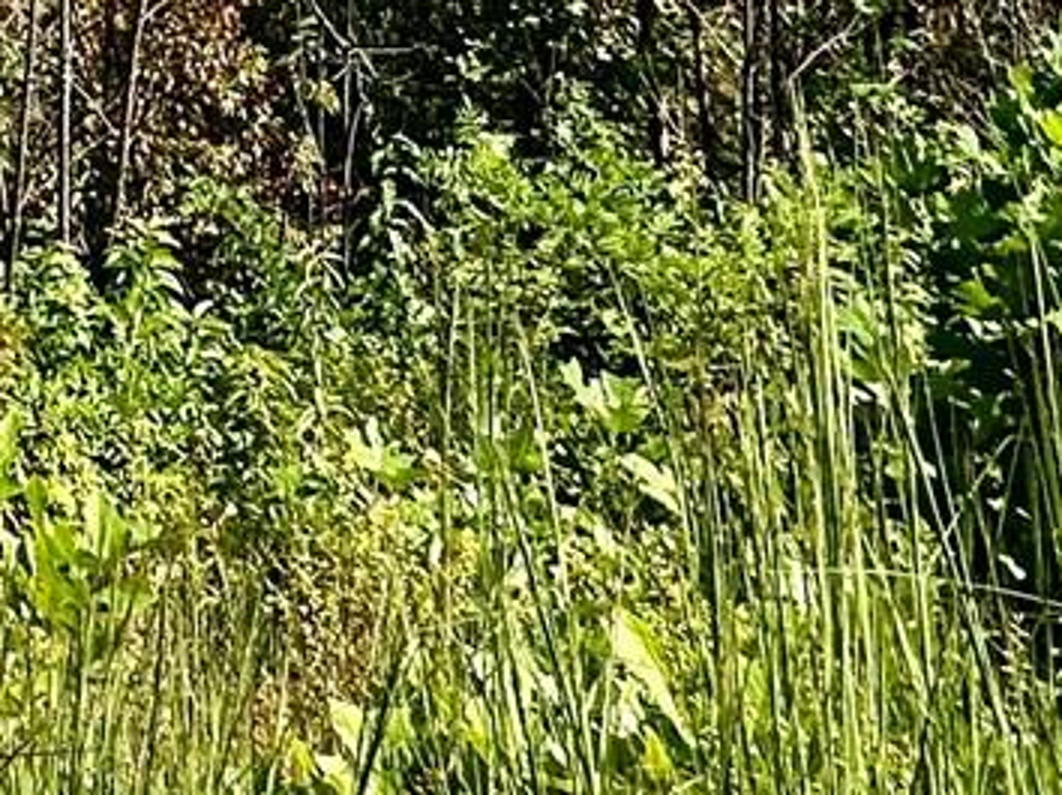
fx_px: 2483
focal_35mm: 81
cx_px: -528
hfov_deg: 20.6
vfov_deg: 13.9
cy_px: -1008
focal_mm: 2.22
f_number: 2.2
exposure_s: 1/2092
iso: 50
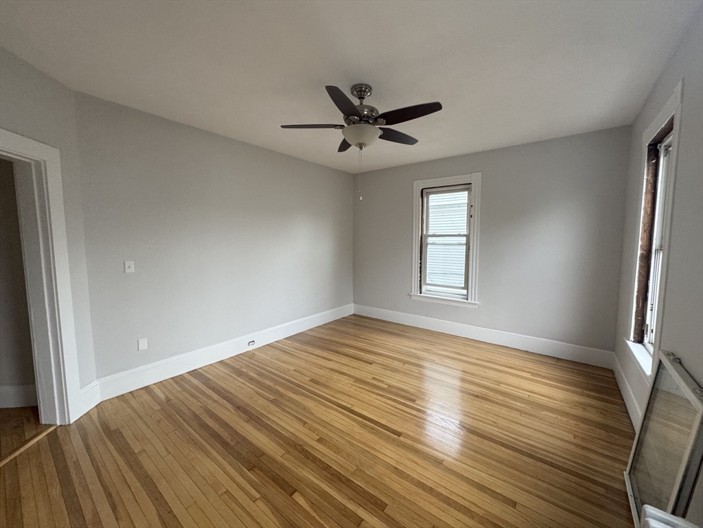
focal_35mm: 14
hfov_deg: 102.1
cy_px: 264
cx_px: 352
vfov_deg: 85.7
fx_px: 284
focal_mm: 2.22
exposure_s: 1/99
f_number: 2.2
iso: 200
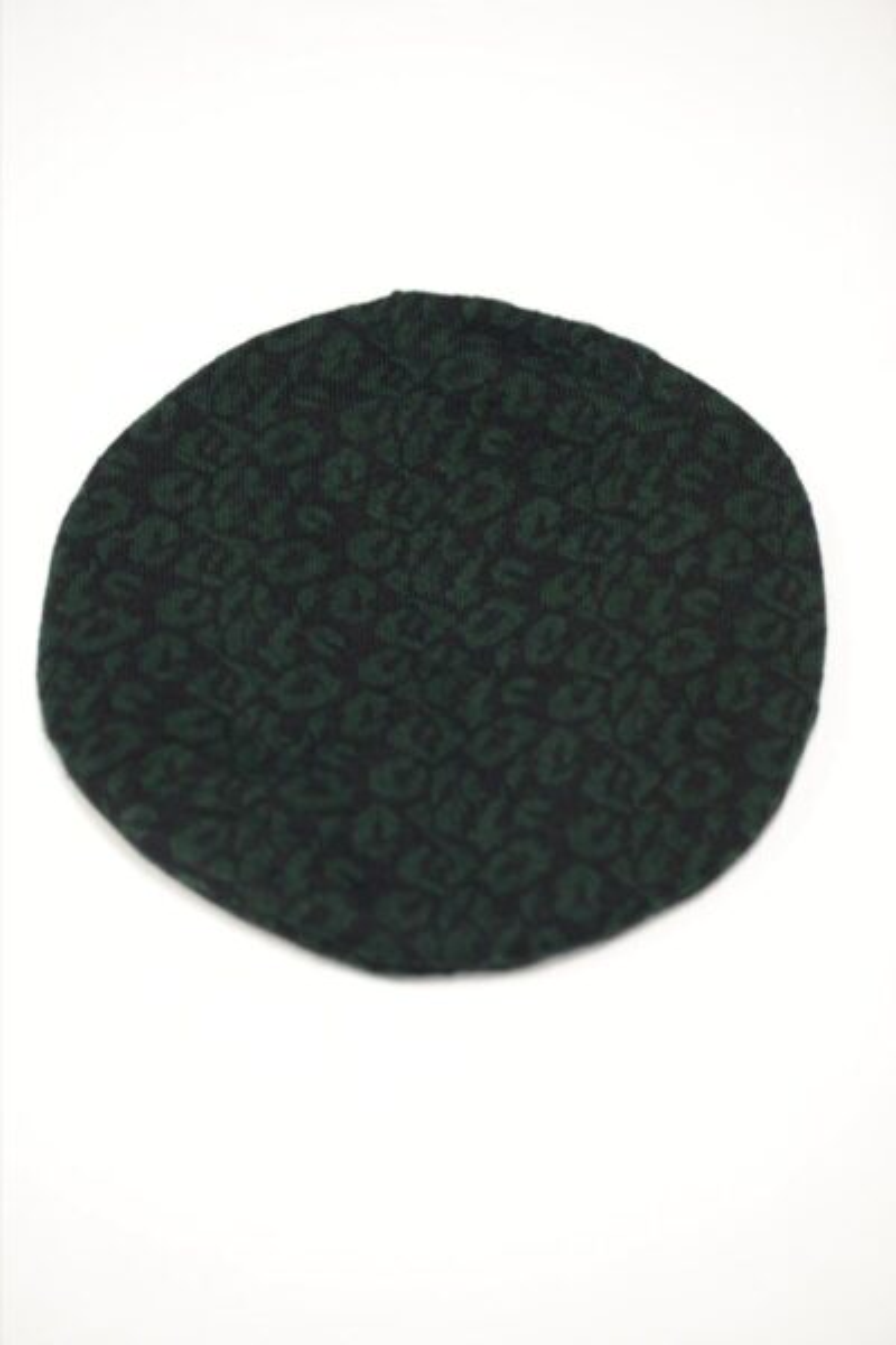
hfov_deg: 13.0
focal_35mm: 105
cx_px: 448
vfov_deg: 19.5
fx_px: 3920
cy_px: 672
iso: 2000
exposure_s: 1/50
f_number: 4
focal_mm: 105
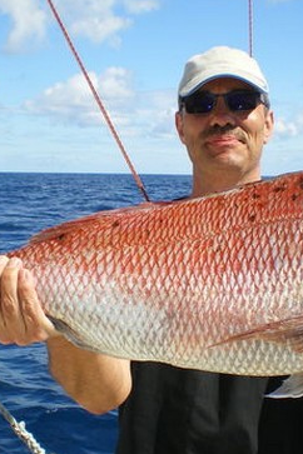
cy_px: 245
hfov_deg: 20.8
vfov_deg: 30.9
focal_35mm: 65
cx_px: 202
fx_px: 821
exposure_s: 1/400
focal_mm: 6.3
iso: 50
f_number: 4.6
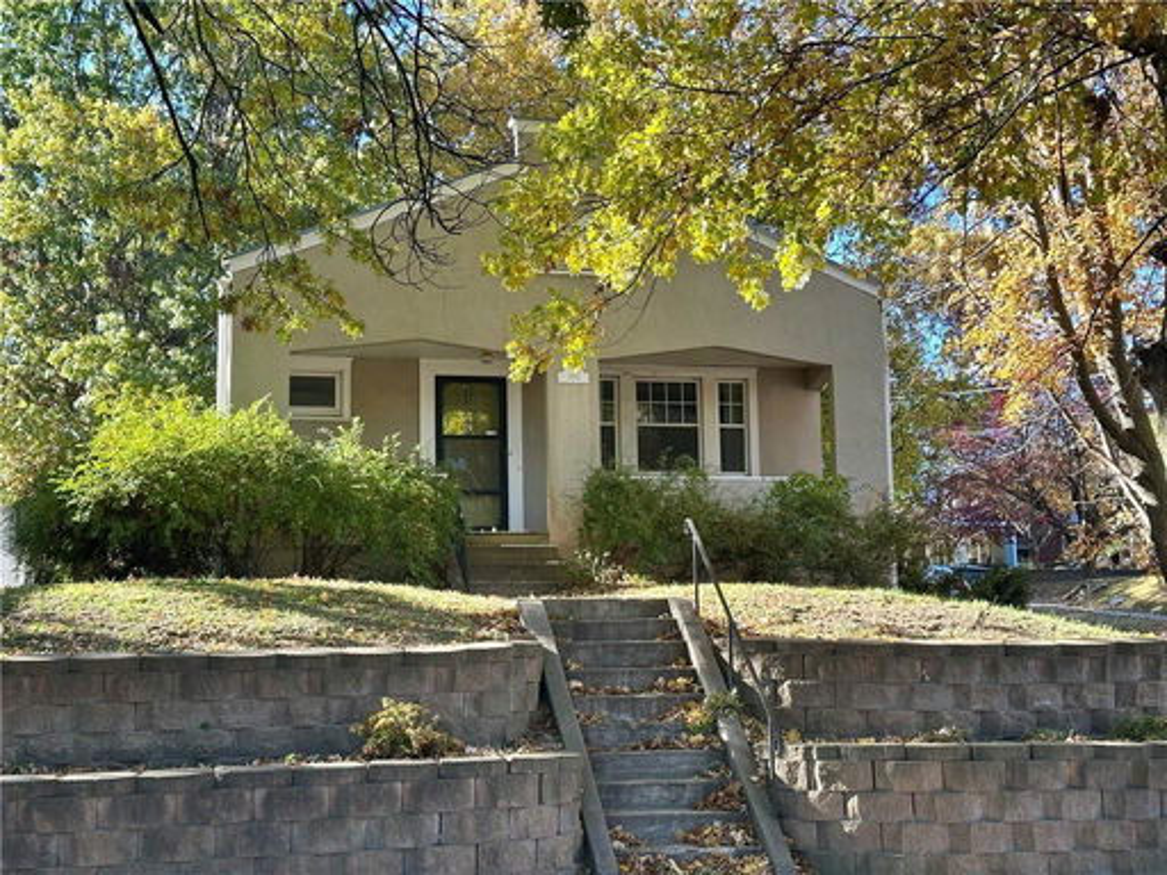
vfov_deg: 30.3
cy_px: 438
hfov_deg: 39.7
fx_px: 1618
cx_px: 584
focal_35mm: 48
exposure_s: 1/341
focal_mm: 6.86
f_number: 1.78
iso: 64
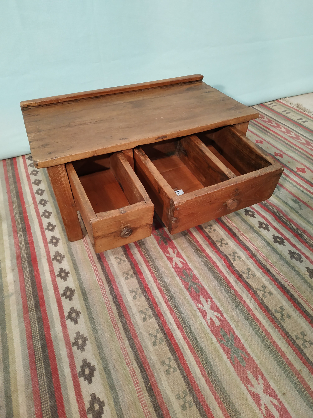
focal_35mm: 24
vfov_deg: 71.6
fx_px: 289
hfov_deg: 56.8
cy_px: 209
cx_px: 156
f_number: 1.9
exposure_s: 1/33
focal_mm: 3.94
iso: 250
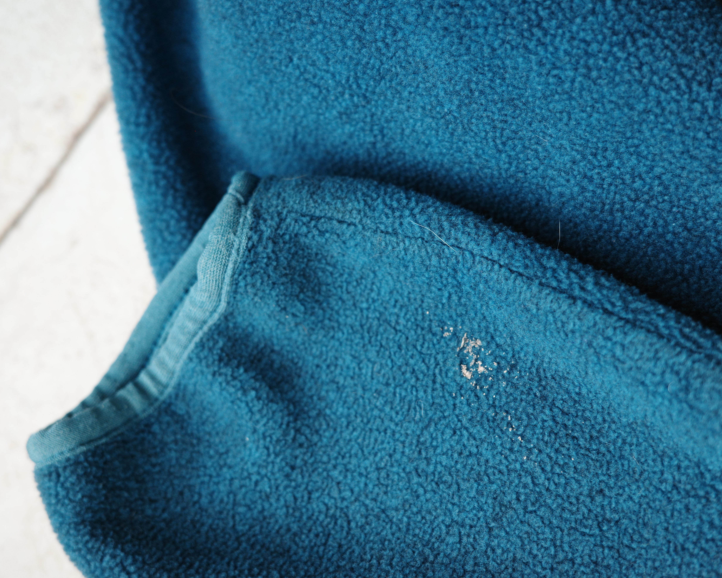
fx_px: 983
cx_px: 366
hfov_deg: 40.3
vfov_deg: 32.7
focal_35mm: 46
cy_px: 290
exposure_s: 1/500
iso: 640
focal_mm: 26
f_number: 3.2
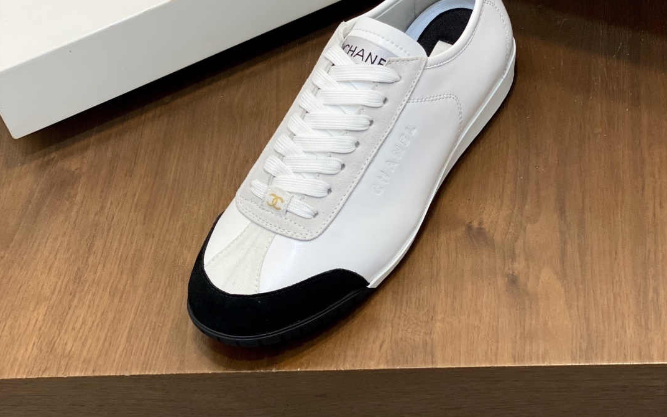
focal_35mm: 74
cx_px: 333
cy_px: 149
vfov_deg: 17.6
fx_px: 1345
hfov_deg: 27.9
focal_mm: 6
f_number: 2
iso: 50
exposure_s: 1/100
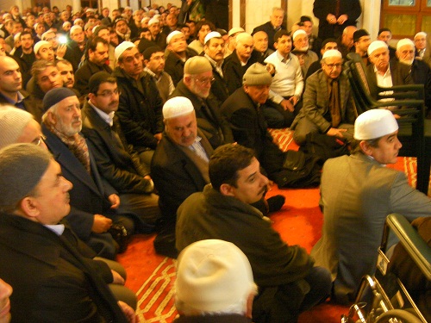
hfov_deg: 49.0
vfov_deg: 37.7
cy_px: 162
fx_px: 473
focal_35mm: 38
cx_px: 216
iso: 400
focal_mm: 6.8
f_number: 3.5
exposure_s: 1/4.7
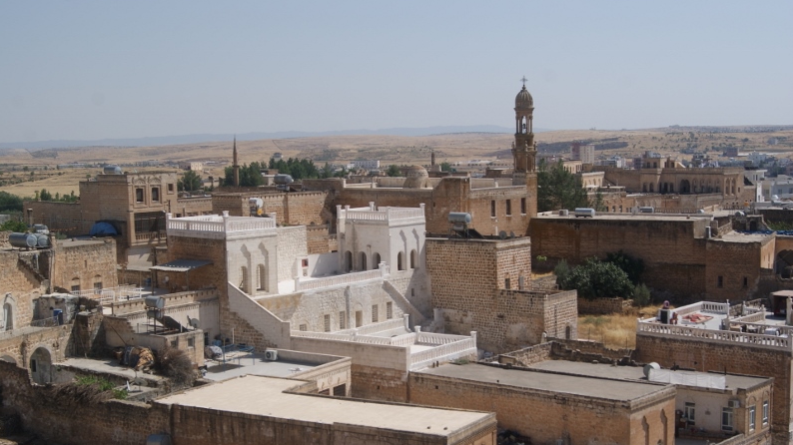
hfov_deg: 37.5
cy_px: 260
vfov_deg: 21.6
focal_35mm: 56
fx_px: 1167
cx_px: 398
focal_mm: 35
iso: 100
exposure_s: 1/400
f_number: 9
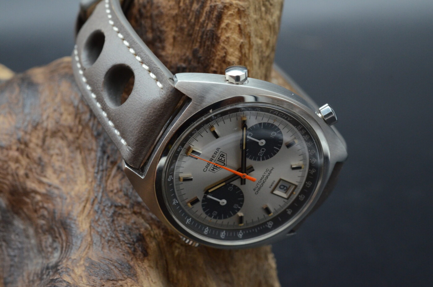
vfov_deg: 15.1
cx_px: 216
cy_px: 144
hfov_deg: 22.7
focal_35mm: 90
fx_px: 1081
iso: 1600
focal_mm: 60
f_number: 9
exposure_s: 1/30
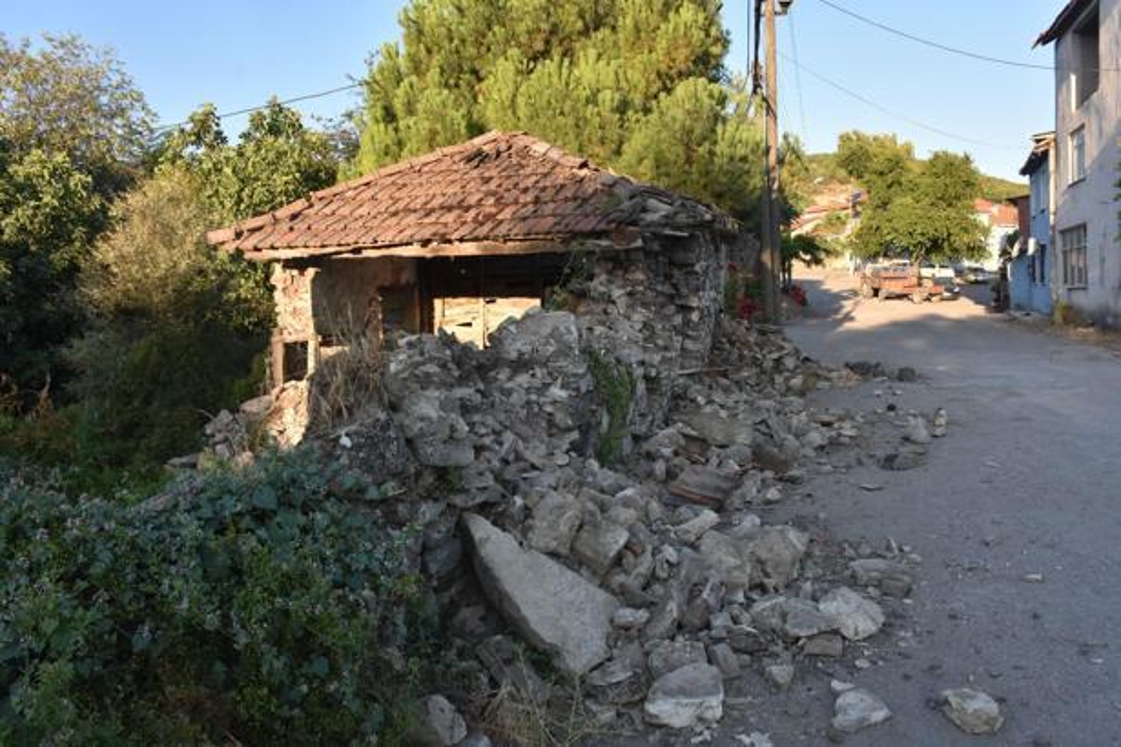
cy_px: 374
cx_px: 560
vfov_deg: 47.9
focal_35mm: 27
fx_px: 841
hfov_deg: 67.4
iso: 720
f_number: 8
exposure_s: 1/500
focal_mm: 18
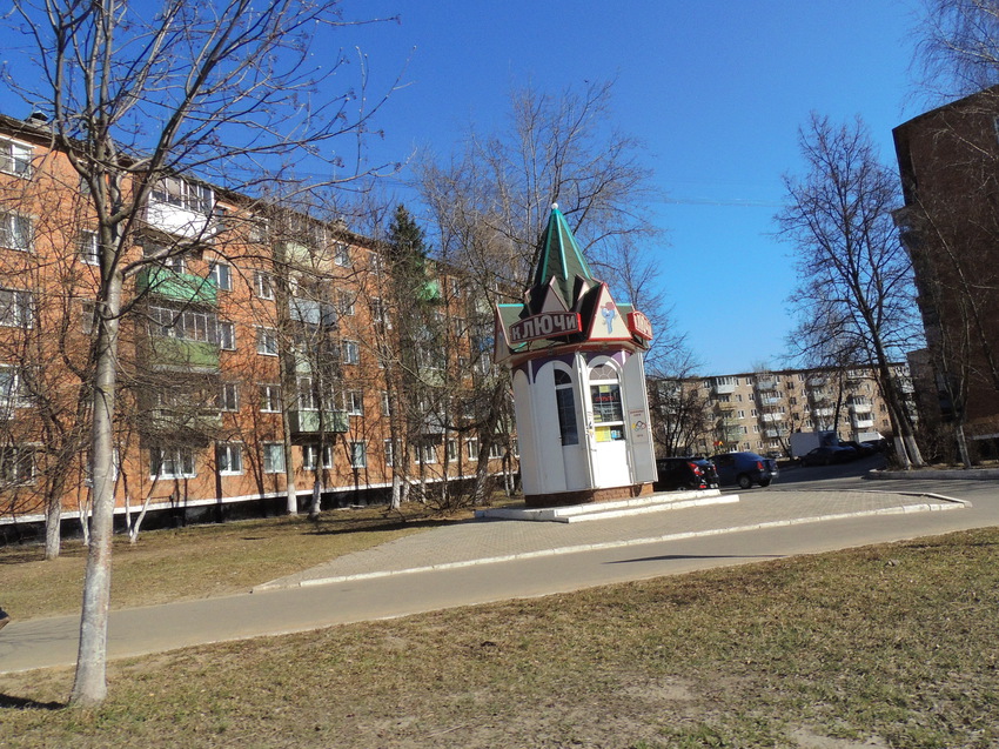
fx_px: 692
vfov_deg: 56.8
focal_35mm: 24
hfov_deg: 71.6
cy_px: 374
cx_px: 500
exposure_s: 1/1250
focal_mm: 4.3
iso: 400
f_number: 6.6
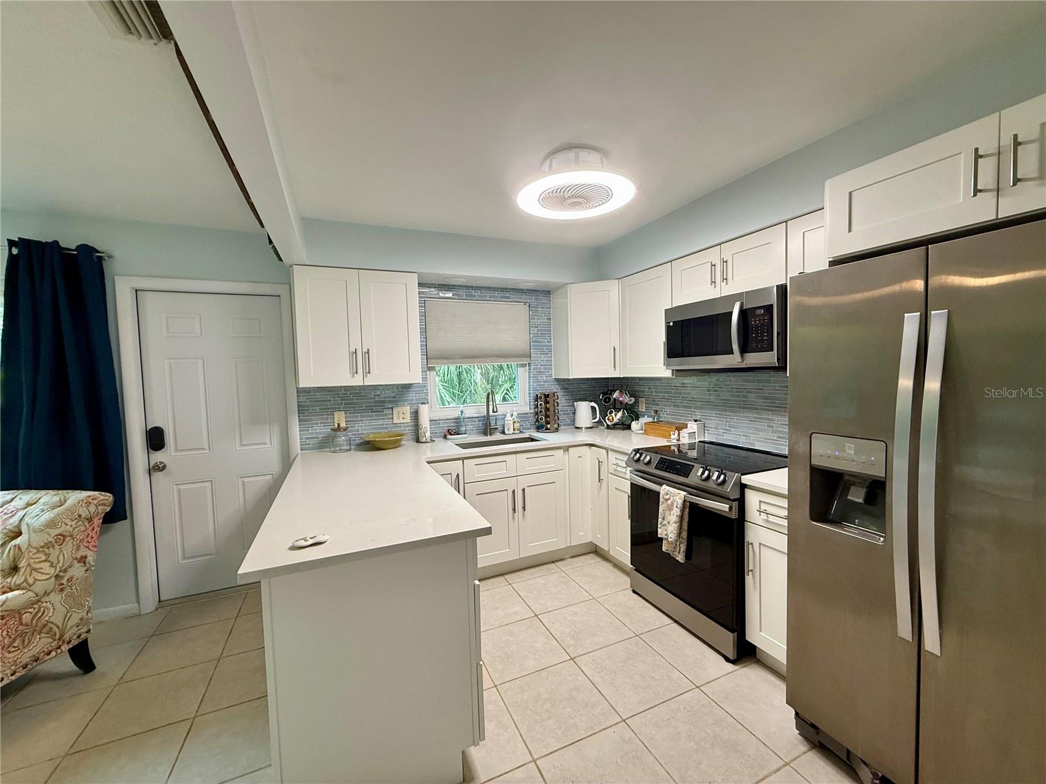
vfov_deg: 85.7
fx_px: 423
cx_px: 523
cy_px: 392
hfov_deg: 102.1
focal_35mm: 14
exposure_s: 1/120
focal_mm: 2.22
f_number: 2.2
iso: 160
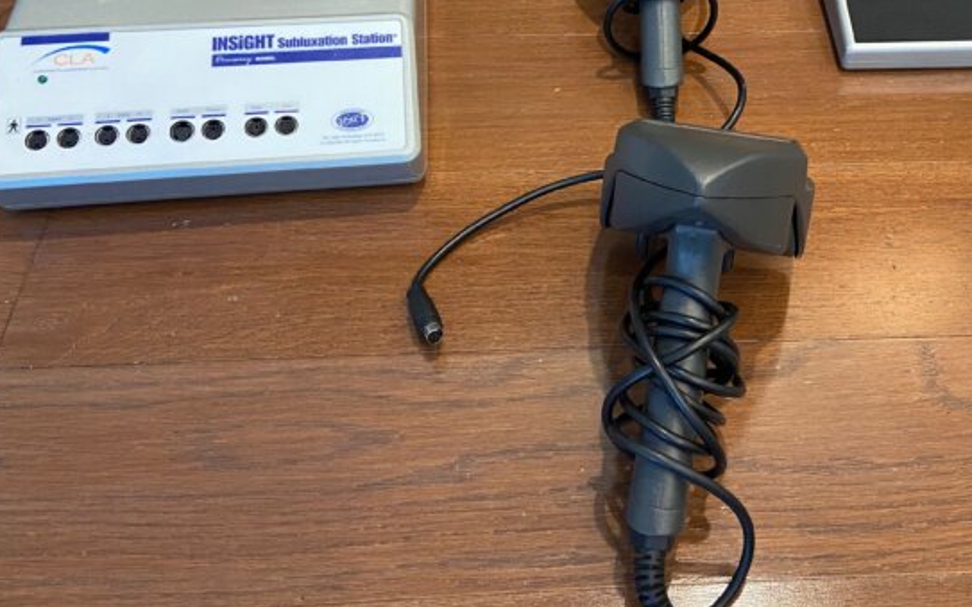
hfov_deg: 49.7
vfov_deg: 32.5
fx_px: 1033
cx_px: 635
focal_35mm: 39
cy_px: 215
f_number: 1.8
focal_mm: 4.25
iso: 400
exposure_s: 1/60
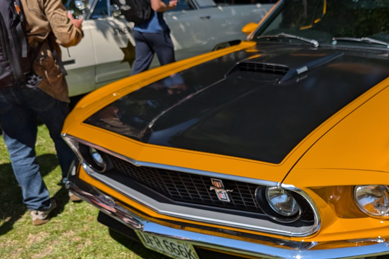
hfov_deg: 47.0
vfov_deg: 33.4
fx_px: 432
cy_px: 141
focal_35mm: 40
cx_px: 282
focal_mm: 6.9
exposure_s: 1/2088
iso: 19
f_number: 1.68
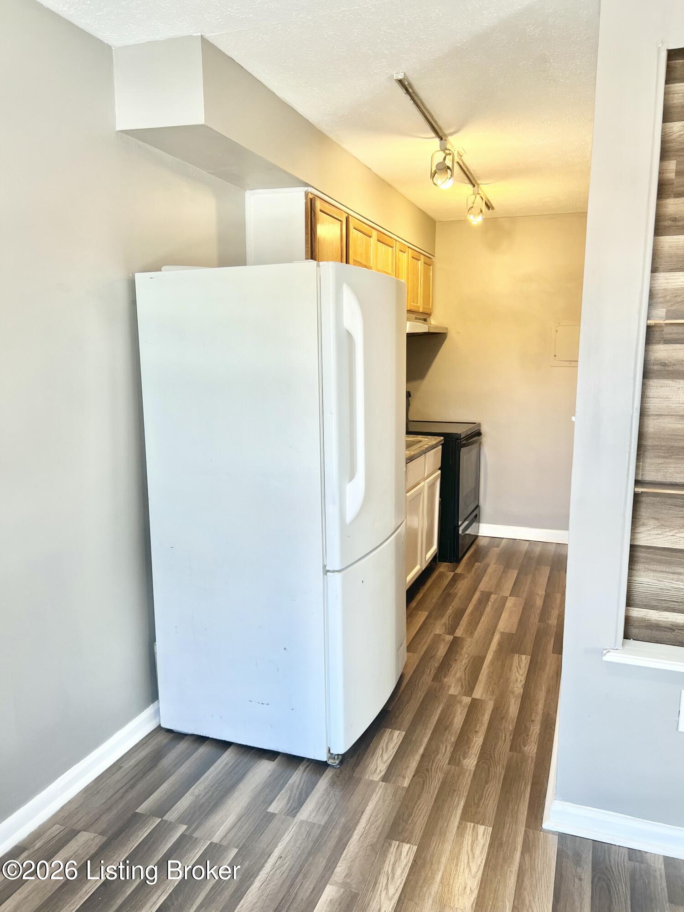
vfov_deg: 67.3
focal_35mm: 26
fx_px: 685
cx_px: 342
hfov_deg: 53.1
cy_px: 456
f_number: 1.5
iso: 80
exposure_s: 1/120
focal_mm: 5.7
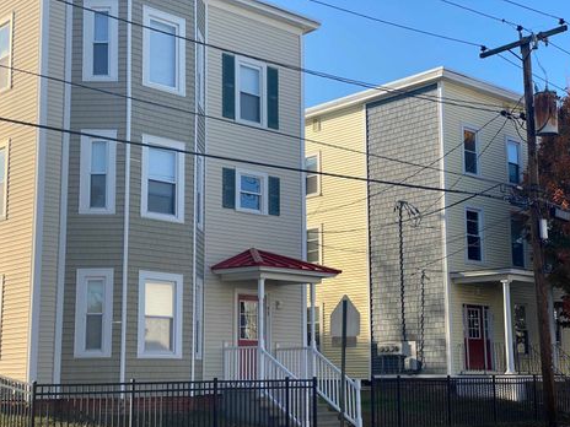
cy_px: 229
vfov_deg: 26.1
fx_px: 922
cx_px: 300
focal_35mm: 56
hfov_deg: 34.3
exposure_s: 1/999
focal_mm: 6
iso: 20
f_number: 2
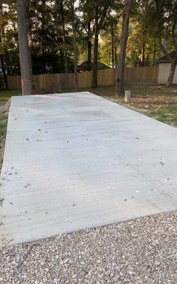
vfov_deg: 66.5
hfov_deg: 44.5
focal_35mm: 28
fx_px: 216
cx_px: 78
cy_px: 144
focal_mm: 4.25
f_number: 1.8
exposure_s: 1/161
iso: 32
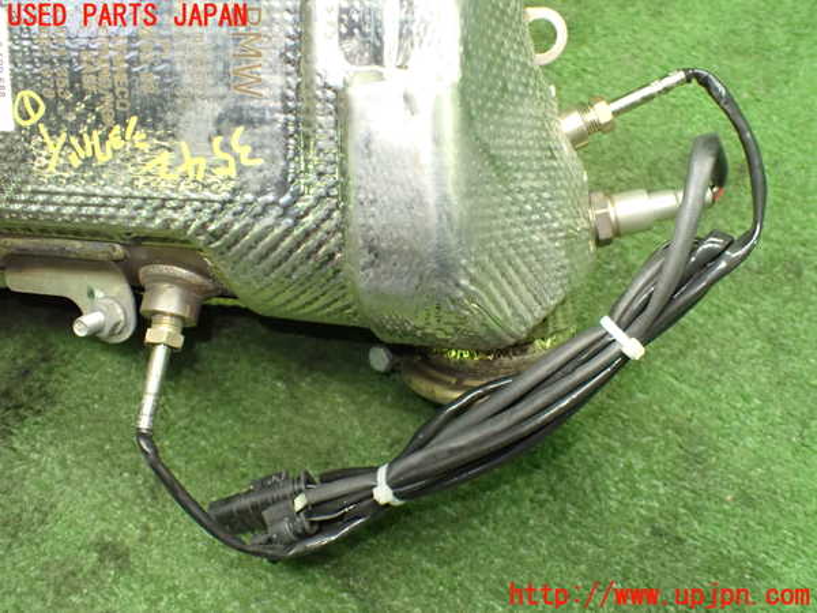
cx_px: 408
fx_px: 708
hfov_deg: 60.0
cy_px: 306
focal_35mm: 30
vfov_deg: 46.8
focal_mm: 5.4
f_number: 2.3
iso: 800
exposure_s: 1/80
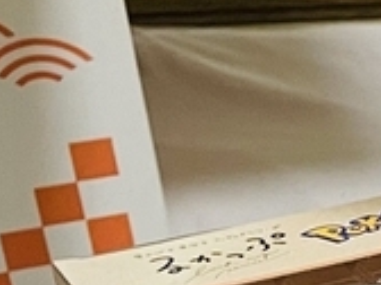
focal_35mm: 186
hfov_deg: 8.8
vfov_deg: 7.6
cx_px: 1136
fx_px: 2047
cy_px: 618
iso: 125
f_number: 1.6
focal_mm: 4.2
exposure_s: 1/83
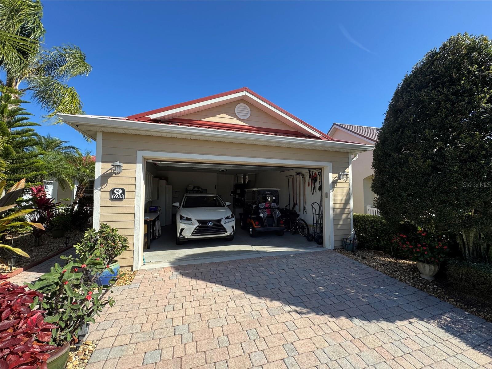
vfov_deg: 85.7
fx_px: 199
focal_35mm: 14
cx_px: 246
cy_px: 184
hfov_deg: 102.1
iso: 50
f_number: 2.2
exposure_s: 1/804
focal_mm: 2.22
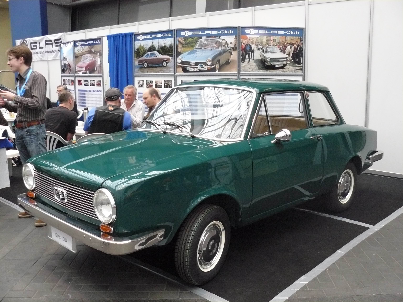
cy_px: 151
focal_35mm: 36
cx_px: 202
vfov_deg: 39.7
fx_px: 419
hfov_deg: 51.4
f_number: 2.8
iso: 400
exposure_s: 1/25
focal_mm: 6
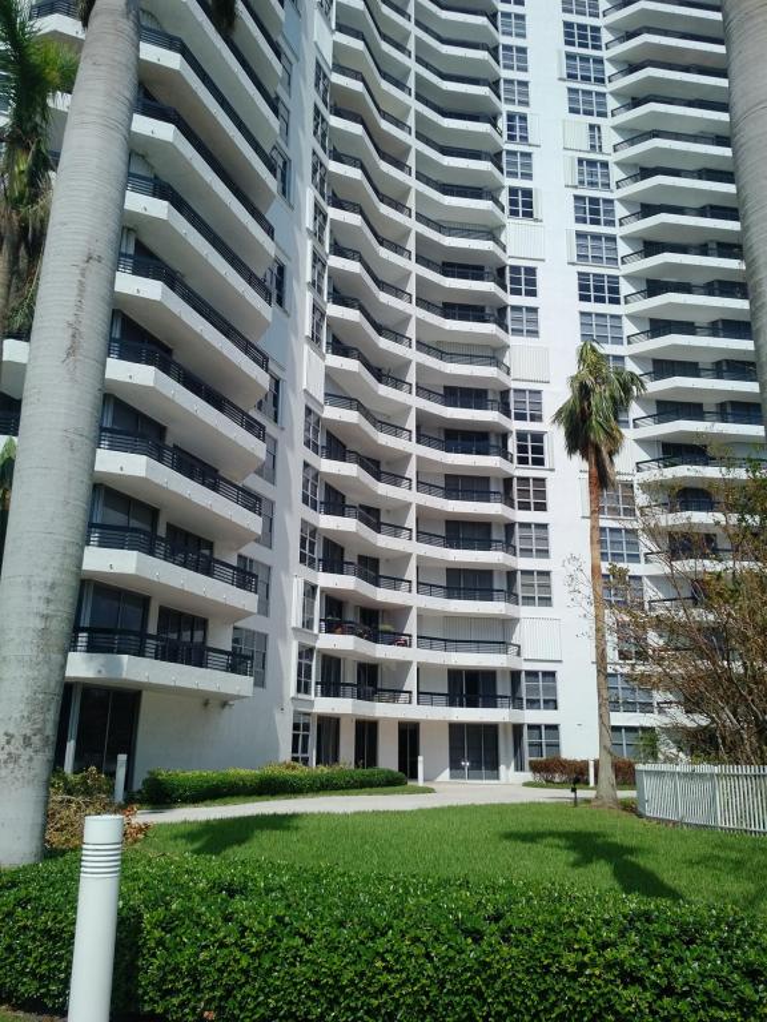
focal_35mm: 27
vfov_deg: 65.3
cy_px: 511
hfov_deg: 51.4
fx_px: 798
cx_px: 384
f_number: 2.2
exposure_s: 1/2275
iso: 50
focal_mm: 4.75
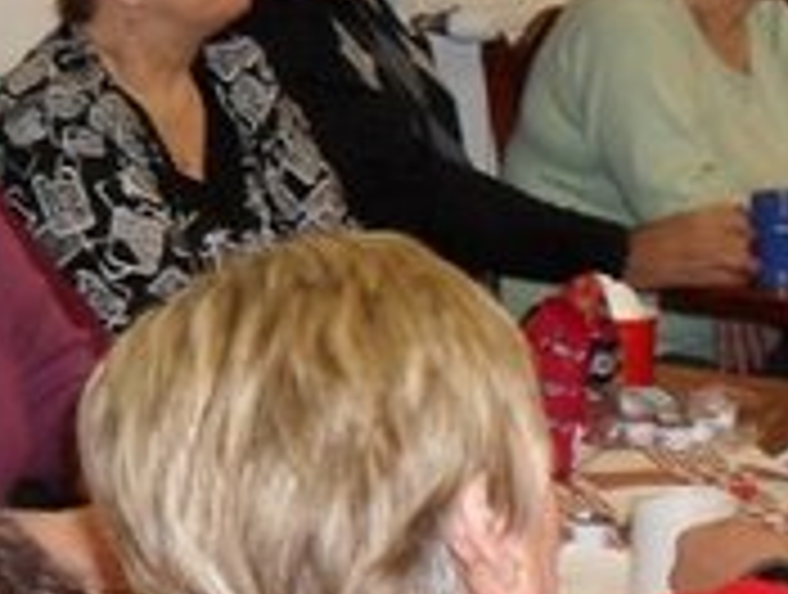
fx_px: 3216
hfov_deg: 13.9
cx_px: 99
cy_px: 450
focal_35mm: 141
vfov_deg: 10.5
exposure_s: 1/45
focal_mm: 6.3
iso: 200
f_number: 2.8
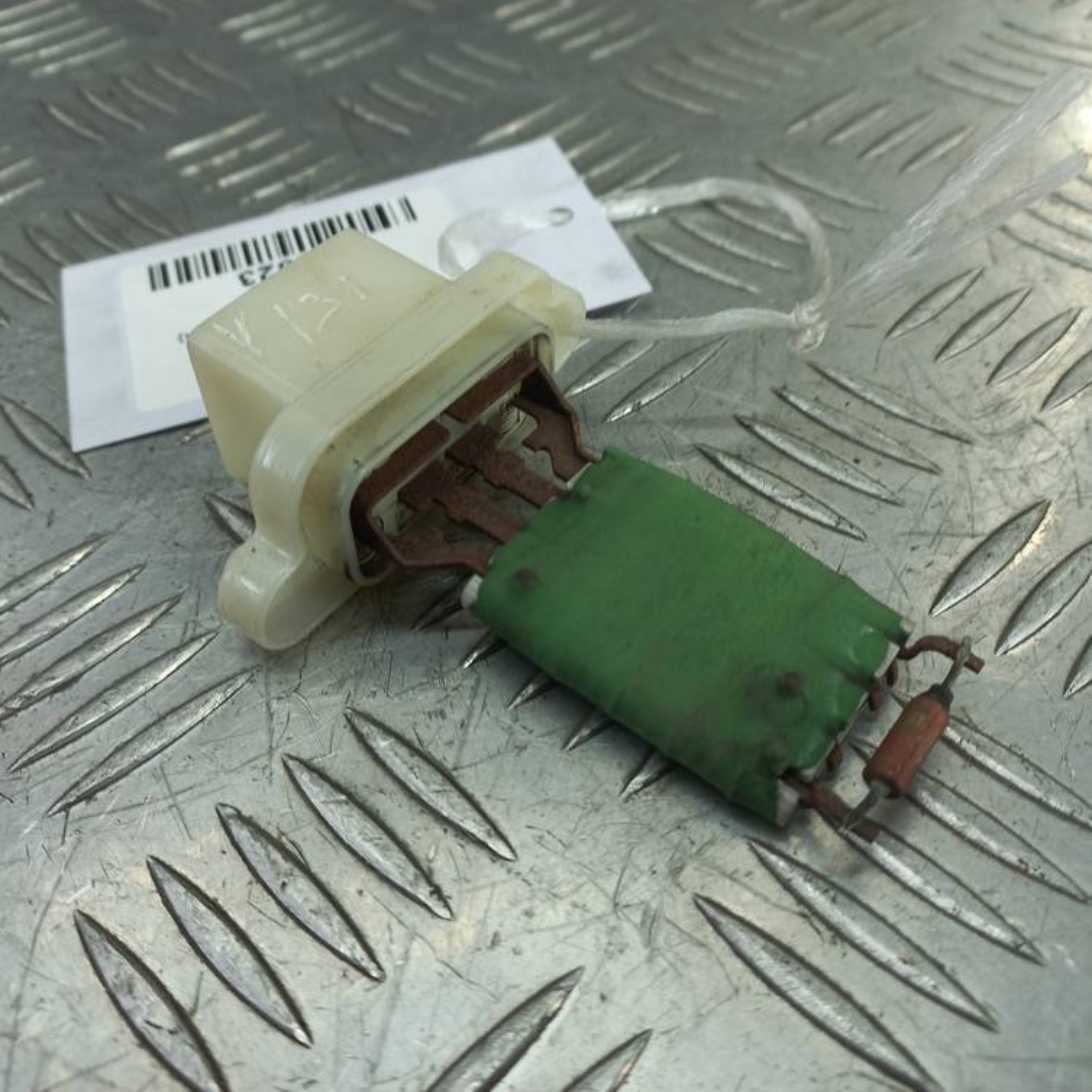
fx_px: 1071
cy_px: 539
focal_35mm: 30
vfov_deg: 54.0
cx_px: 558
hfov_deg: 54.0
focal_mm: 4.6
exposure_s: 1/50
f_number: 1.8
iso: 50
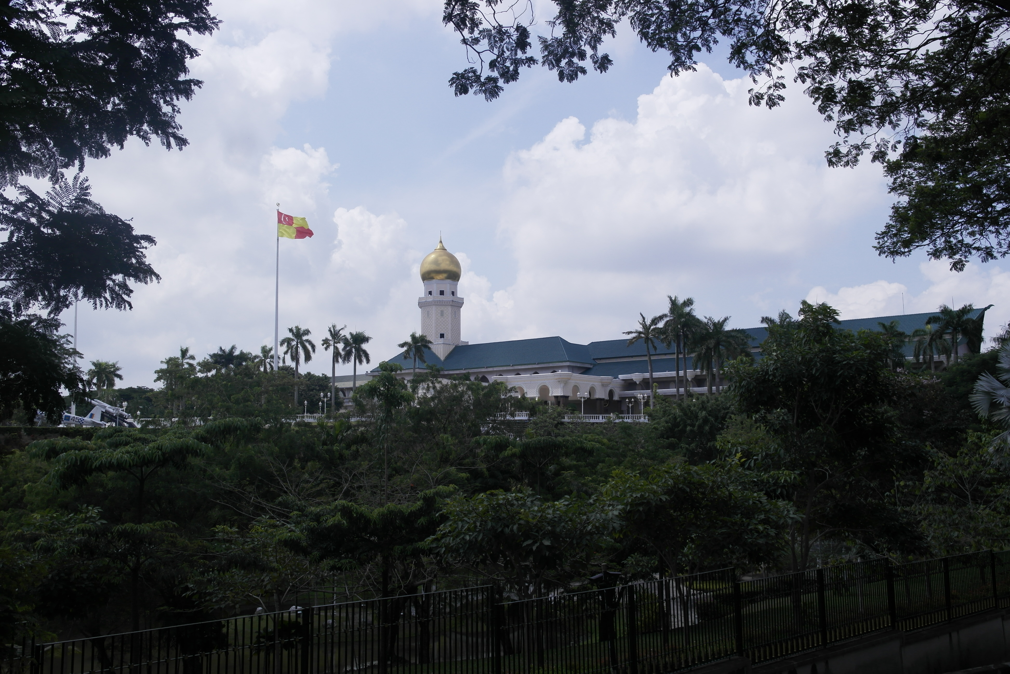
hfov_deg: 57.2
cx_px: 505
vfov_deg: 40.0
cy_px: 337
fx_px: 926
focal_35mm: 33
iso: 200
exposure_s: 1/640
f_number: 7.1
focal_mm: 22
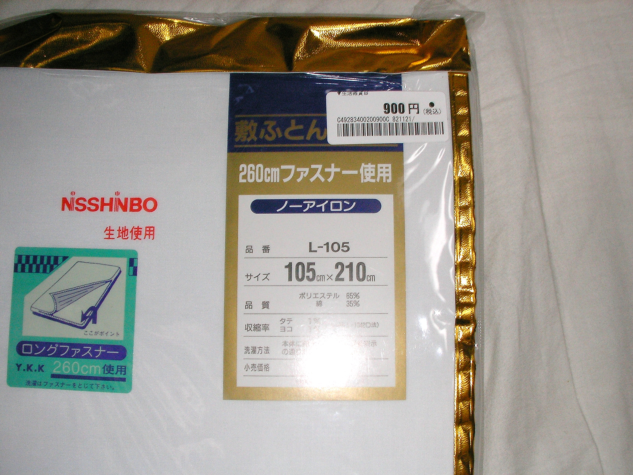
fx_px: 695
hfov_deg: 49.0
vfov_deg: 37.7
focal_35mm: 38
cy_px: 238
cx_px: 316
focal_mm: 6.3
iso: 100
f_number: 5.6
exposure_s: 1/40
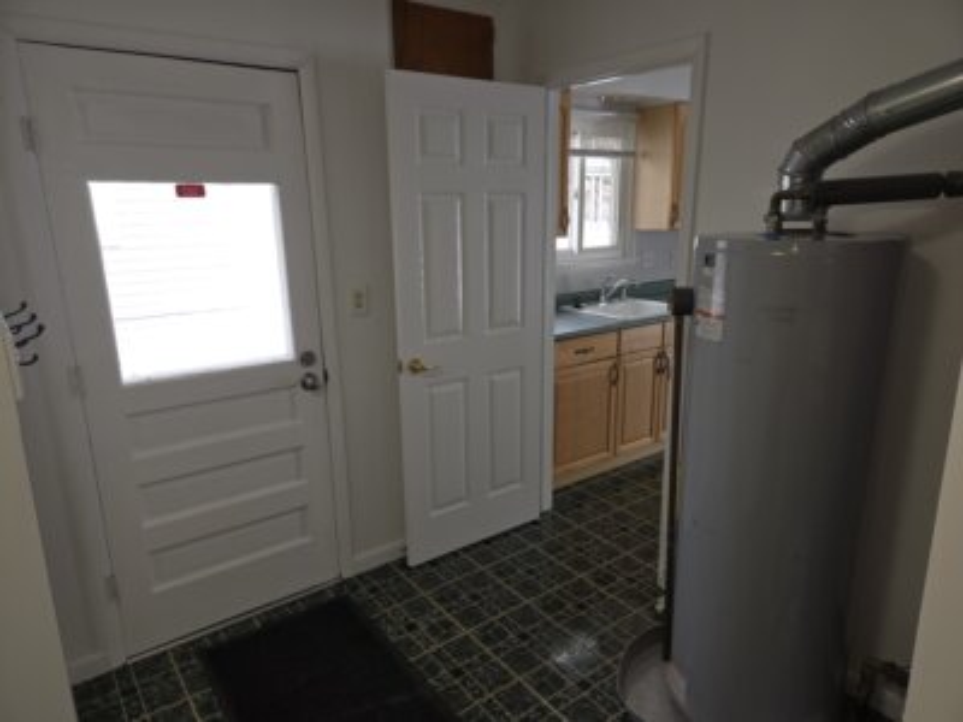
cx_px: 482
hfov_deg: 73.9
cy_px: 361
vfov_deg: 58.9
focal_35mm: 23
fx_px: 640
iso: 50
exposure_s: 1/120
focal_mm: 5.4
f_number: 1.8
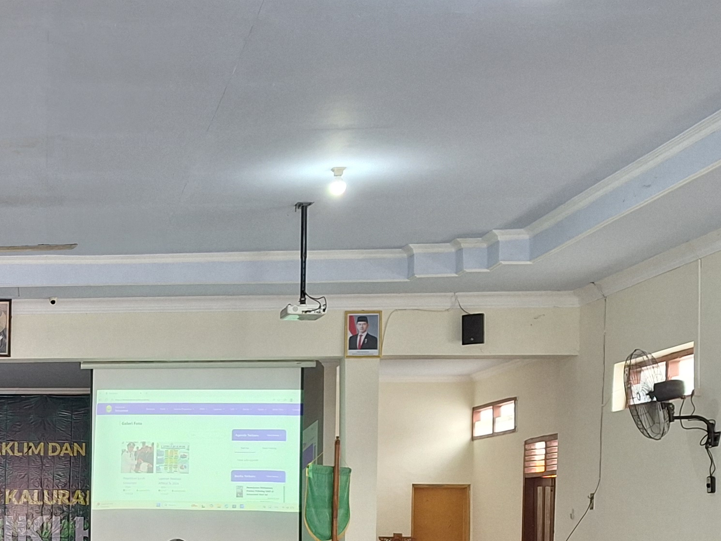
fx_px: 1312
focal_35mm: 63
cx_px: -128
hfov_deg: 27.3
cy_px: 515
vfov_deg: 22.5
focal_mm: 5.54
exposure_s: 1/50
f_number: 1.8
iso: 125
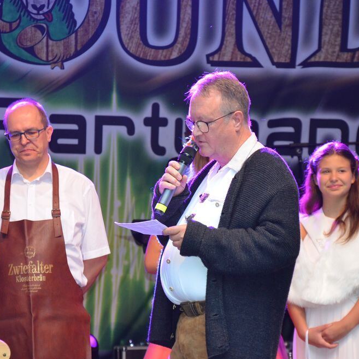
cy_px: 179
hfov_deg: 10.6
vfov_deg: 10.6
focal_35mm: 165
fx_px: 1932
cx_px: 181
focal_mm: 85
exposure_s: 1/60
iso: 1600
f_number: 5.6
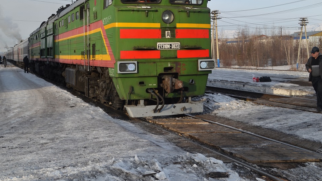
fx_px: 401
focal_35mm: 47
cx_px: 149
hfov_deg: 43.7
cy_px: 53
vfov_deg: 25.2
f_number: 6.3
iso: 100
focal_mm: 24
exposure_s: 1/160
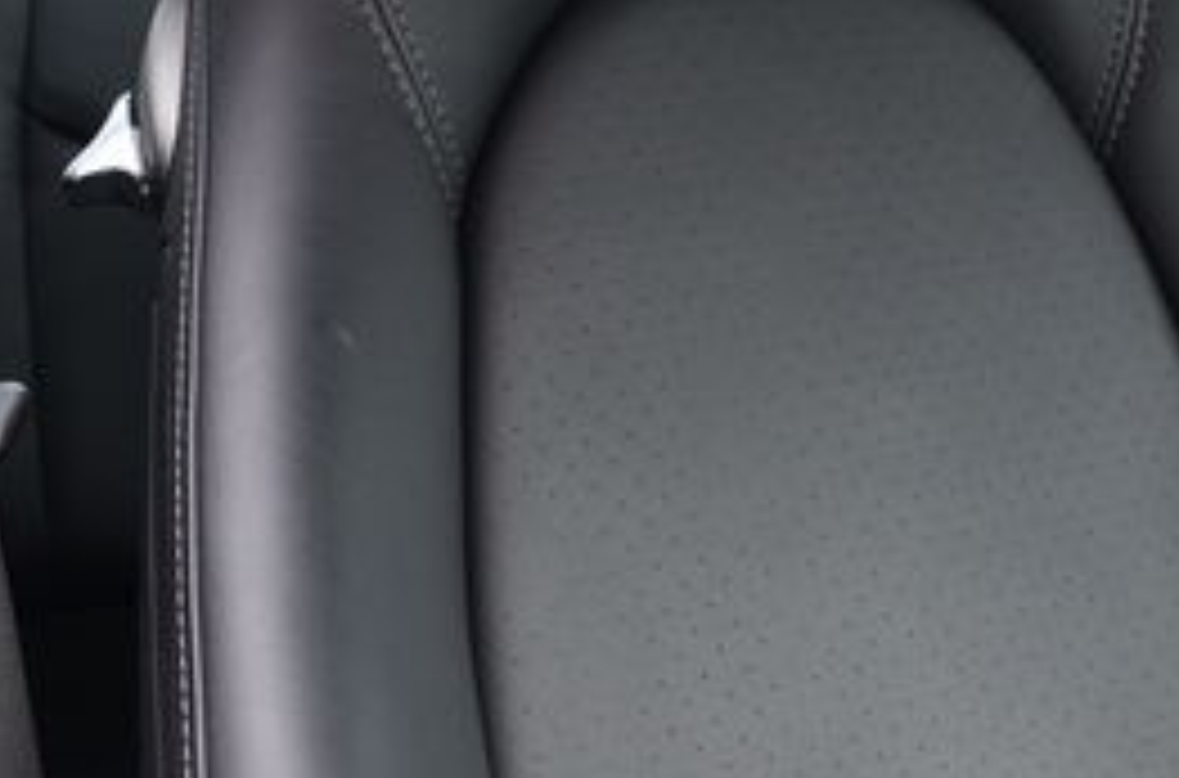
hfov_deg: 22.0
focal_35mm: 88
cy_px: 58
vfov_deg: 15.2
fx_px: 2873
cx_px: 1274
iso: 400
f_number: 8
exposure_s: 1/60
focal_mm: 20
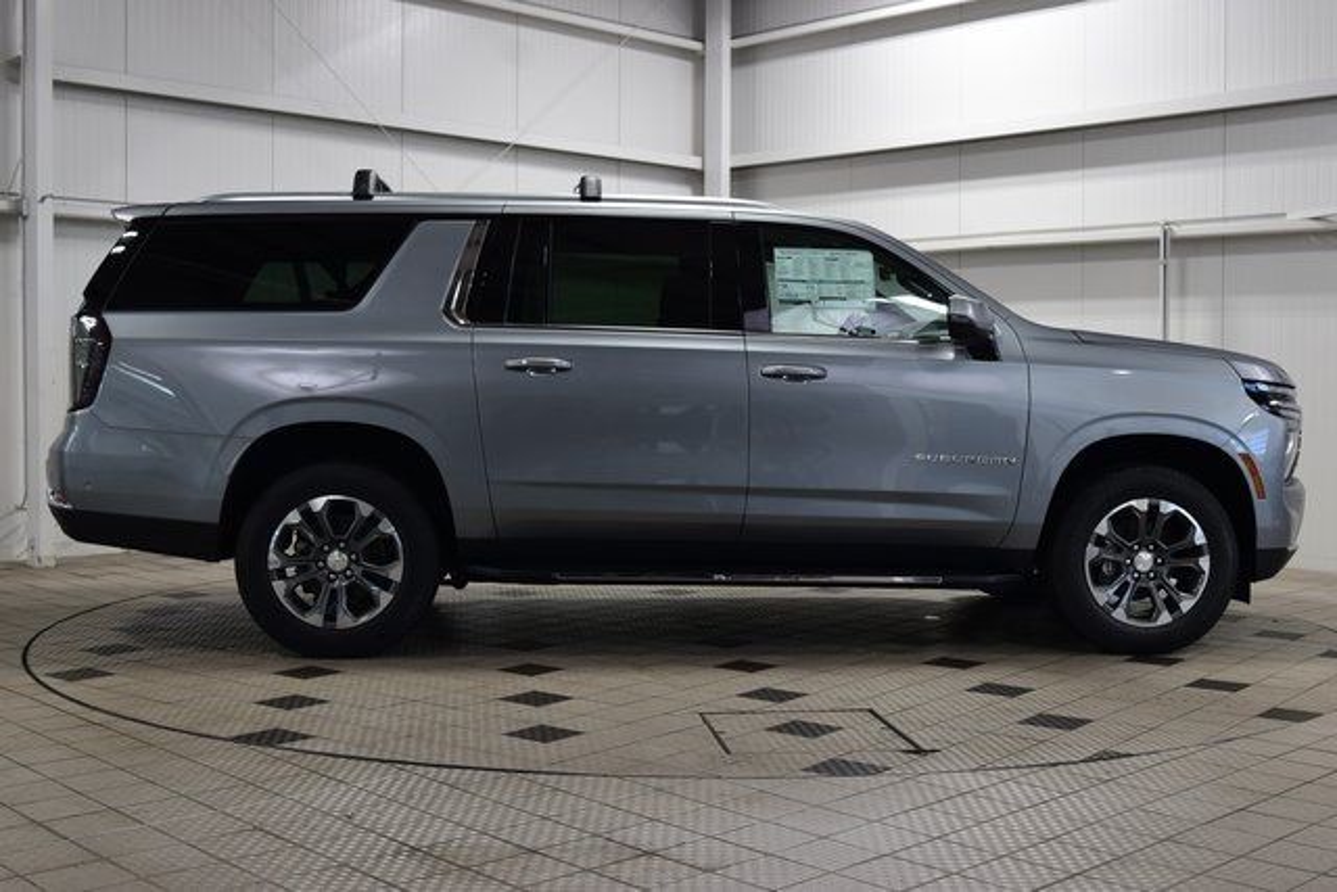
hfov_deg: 45.0
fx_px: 1616
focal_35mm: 44
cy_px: 446
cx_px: 668
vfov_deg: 30.9
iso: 400
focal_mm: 29
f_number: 6.3
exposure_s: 1/20
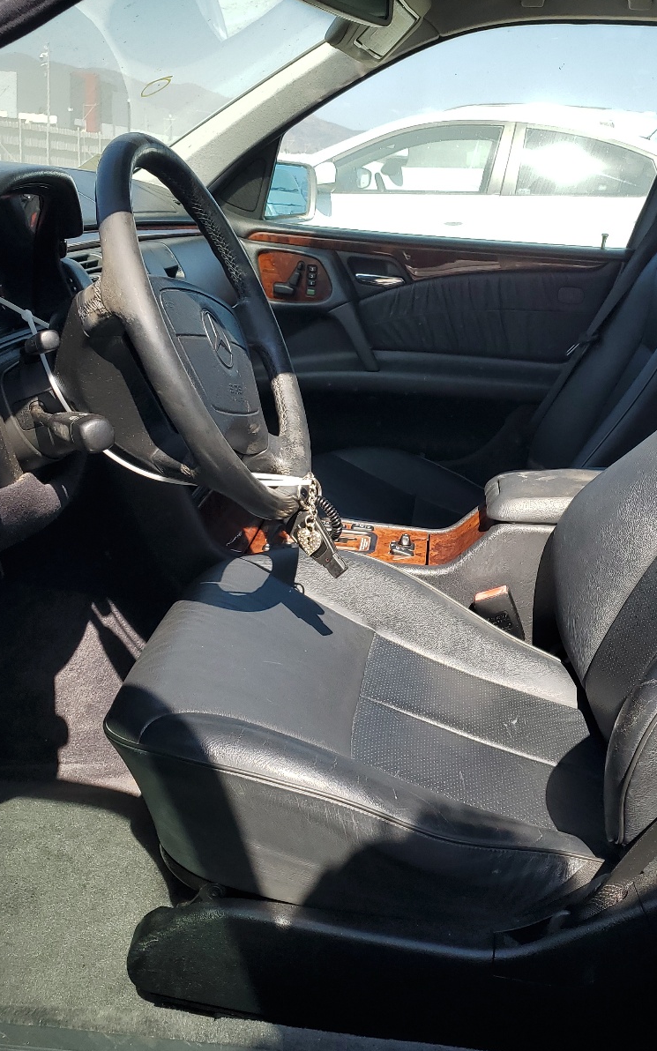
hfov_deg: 34.3
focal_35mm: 37
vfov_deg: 52.7
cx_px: 403
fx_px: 1060
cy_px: 524
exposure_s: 1/1250
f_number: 1.5
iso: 50
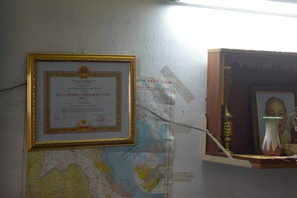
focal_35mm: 82
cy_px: 99
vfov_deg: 16.5
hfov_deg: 24.6
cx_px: 148
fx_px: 680
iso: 1100
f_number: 5.6
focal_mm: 55
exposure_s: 1/15
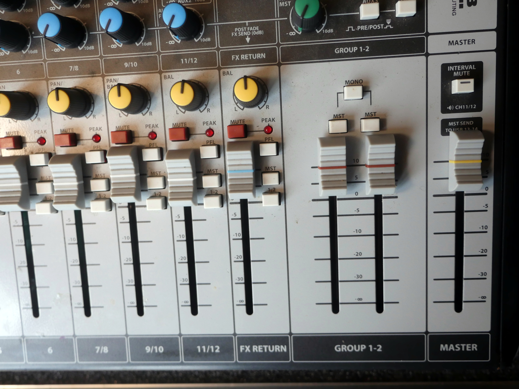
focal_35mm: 30
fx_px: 450
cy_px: 194
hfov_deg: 60.0
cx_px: 260
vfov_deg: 46.8
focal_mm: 15
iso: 640
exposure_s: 1/60
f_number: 2.8
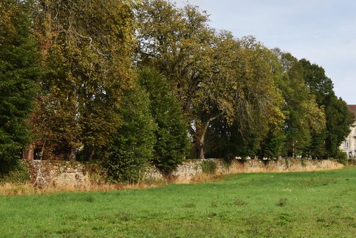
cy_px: 143
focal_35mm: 68
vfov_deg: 20.0
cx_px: 304
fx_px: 673
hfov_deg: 28.7
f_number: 9
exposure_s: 1/320
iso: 200
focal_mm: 21
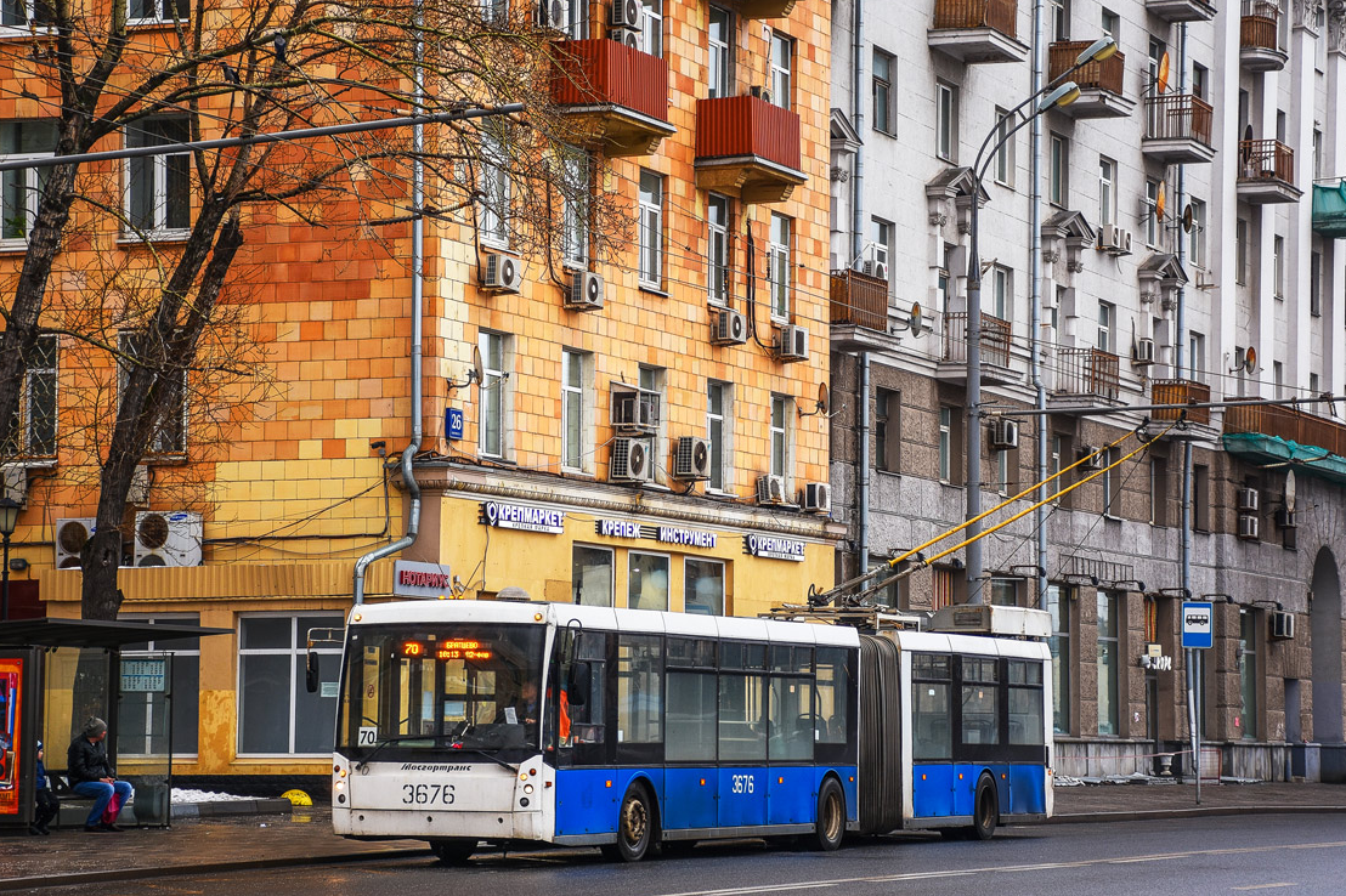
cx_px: 644
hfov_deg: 22.4
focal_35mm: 91
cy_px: 481
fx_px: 3401
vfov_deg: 15.0
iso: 160
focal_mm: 56
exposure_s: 1/40
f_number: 4.8
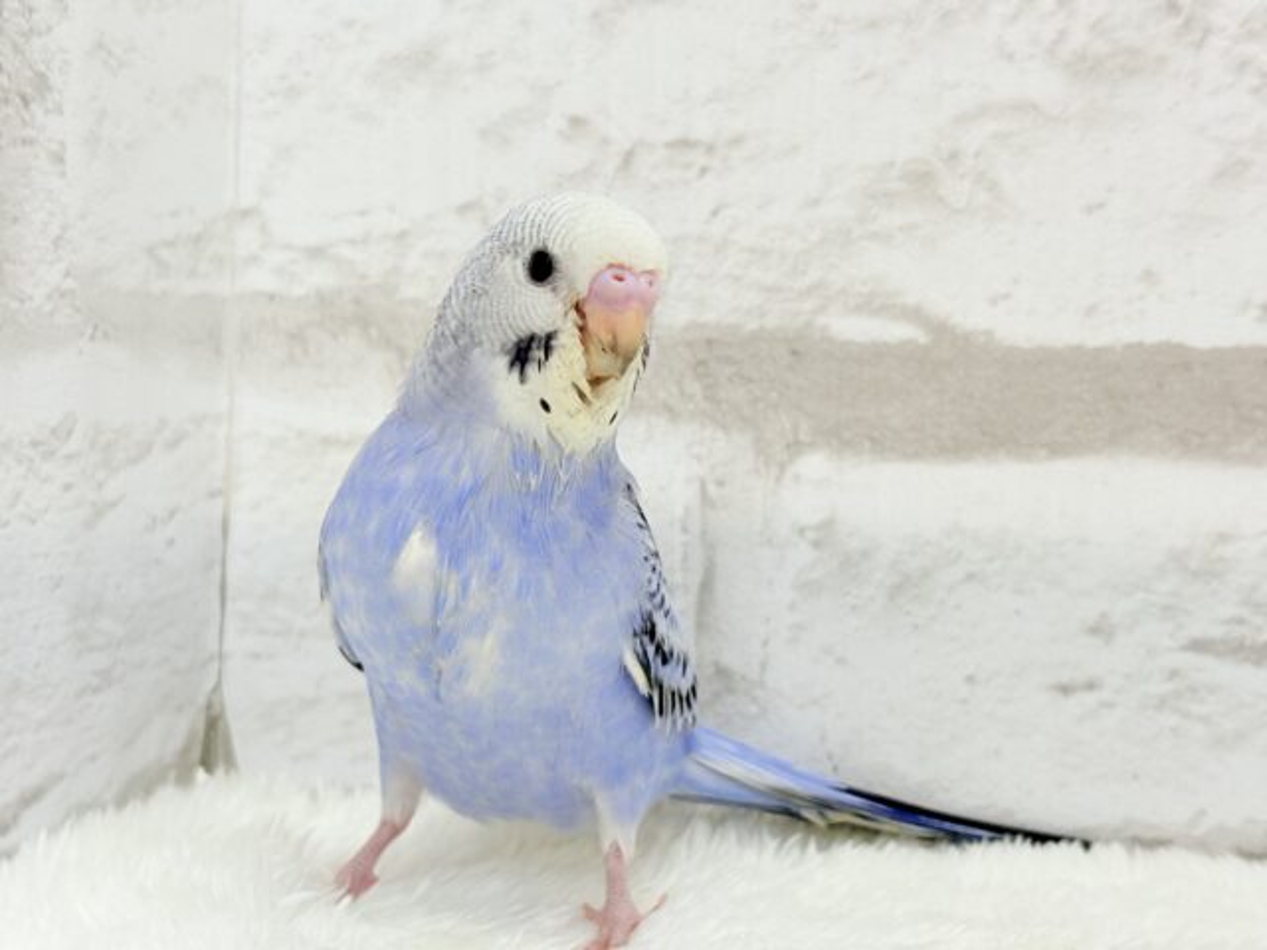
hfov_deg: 36.8
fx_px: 1903
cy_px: 475
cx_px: 634
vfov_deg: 28.0
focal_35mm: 52
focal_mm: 5.96
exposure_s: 1/50
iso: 40
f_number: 1.6
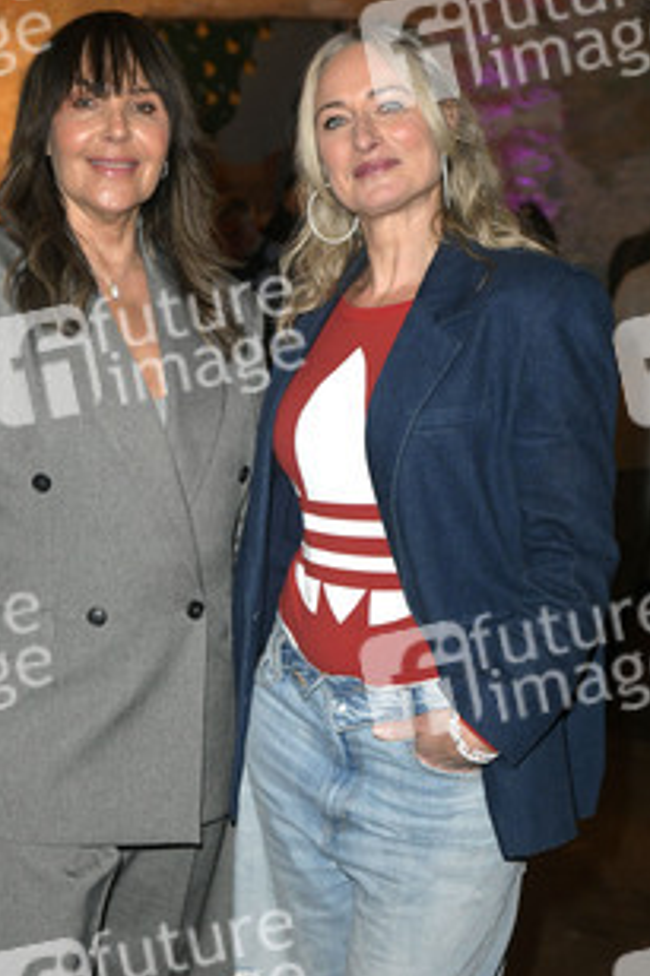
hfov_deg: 20.8
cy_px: 510
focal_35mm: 65
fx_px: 1762
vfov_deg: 31.0
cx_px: 235
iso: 2000
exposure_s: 1/200
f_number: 6.3
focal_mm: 50
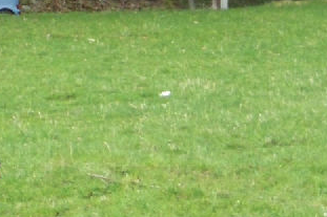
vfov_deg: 4.4
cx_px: 36
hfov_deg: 6.6
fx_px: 2841
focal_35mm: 313
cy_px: 183
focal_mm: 19.2
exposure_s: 1/320
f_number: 8
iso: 400
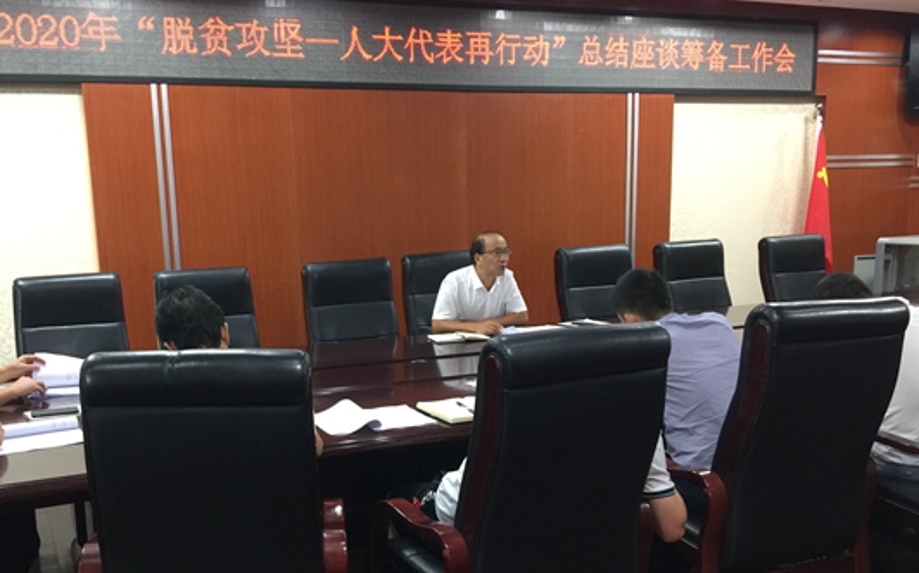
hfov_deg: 52.5
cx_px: 383
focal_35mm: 37
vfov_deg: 34.1
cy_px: 383
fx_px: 926
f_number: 2.2
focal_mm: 4.15
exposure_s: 1/17
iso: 80
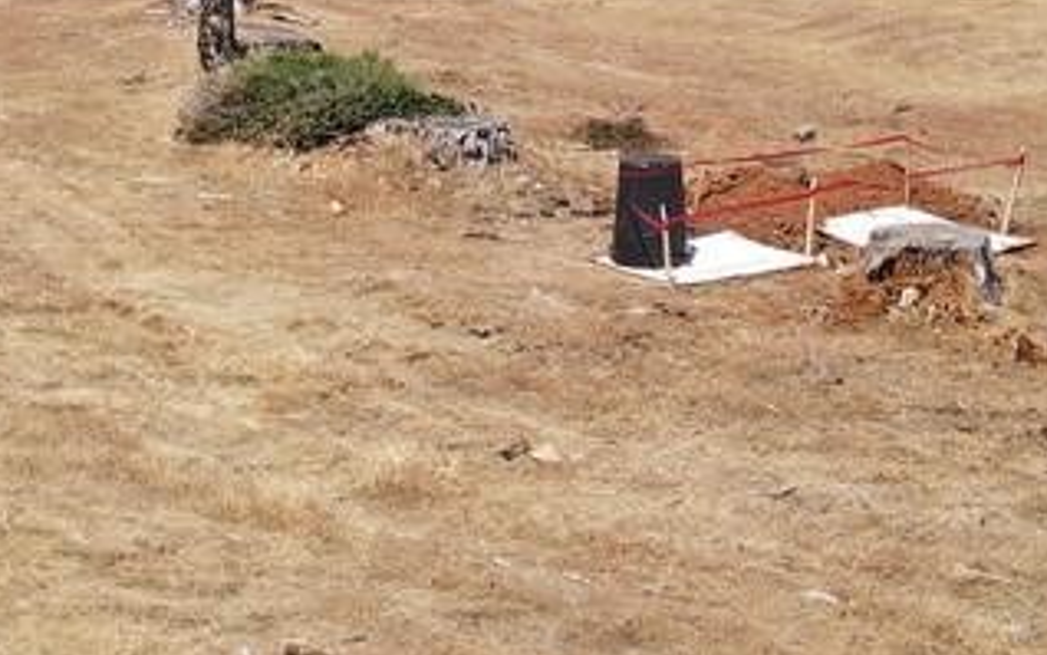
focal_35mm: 82
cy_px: -148
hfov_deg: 25.2
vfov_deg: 15.3
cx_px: 484
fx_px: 2341
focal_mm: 4.5
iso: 100
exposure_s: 1/725
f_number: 2.8
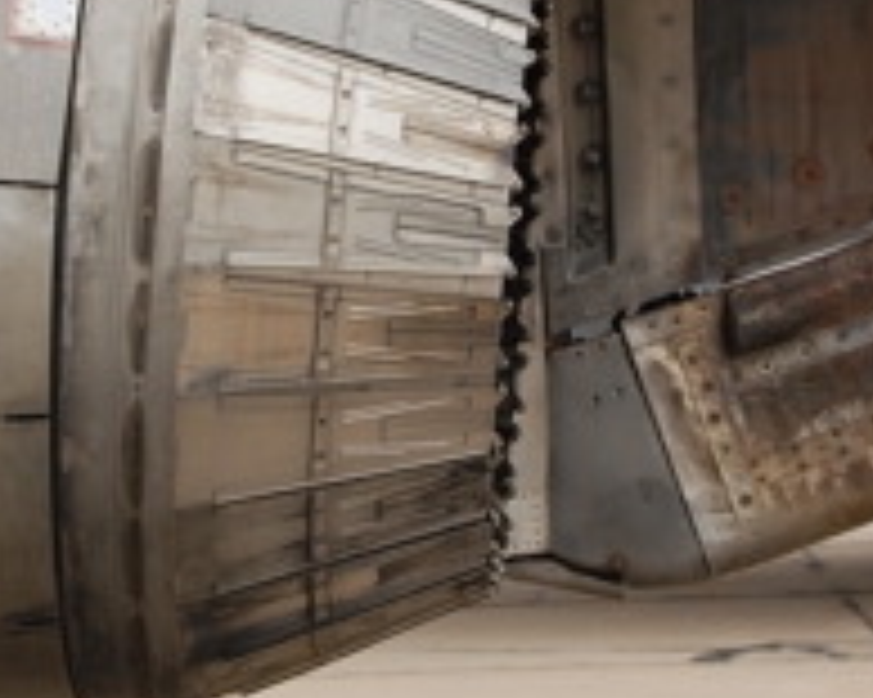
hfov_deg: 11.3
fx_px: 4417
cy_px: 214
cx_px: 277
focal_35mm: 171
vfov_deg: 9.0
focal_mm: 55
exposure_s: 1/250
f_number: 8
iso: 200
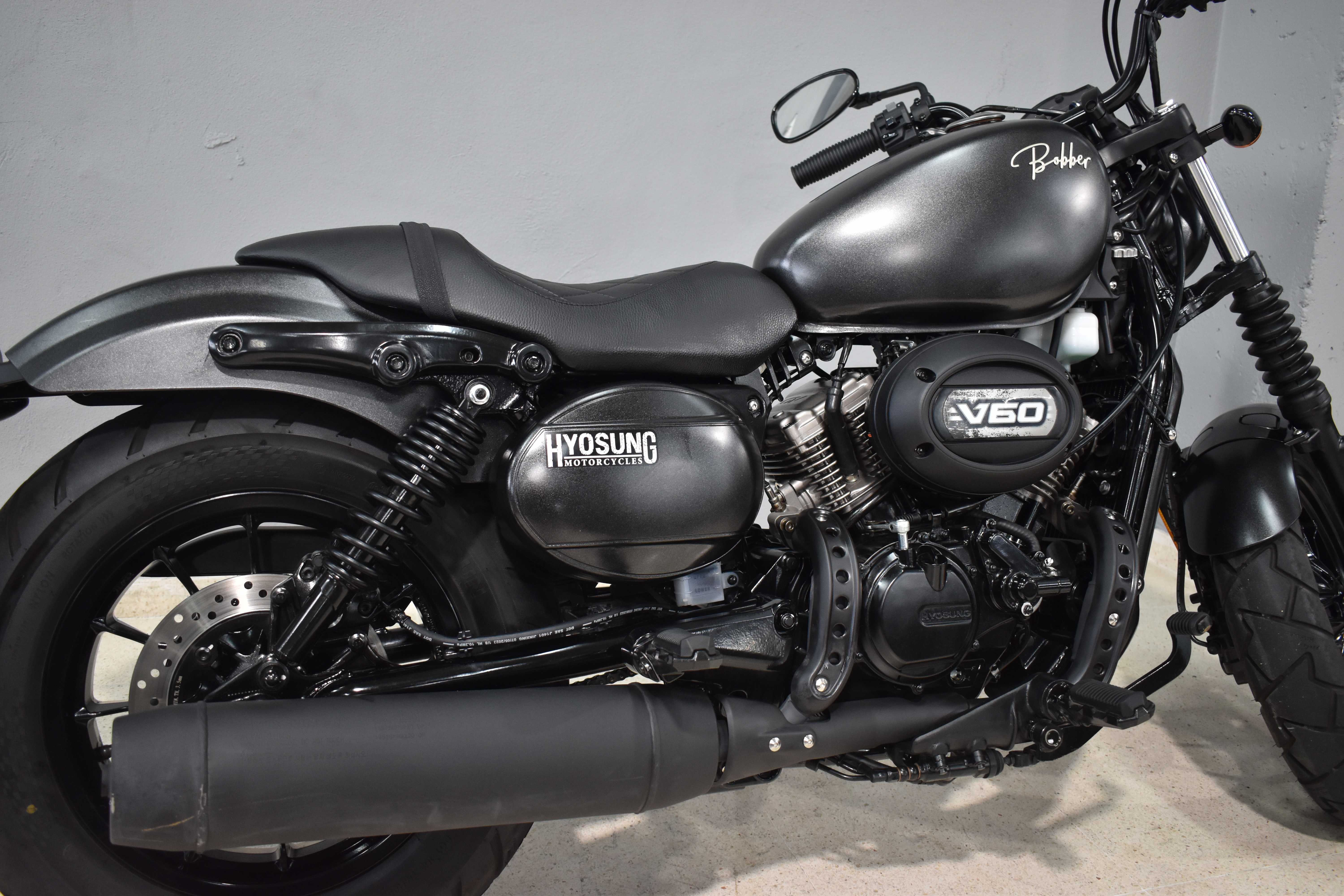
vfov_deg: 41.7
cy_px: 448
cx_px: 672
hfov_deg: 59.5
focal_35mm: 32
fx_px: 1176
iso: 800
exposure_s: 1/50
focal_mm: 21
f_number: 3.8
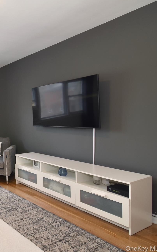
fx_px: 183
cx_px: -35
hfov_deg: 35.5
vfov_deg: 68.7
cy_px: 119
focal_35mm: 27
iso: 640
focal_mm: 11
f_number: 11
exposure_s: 1/40
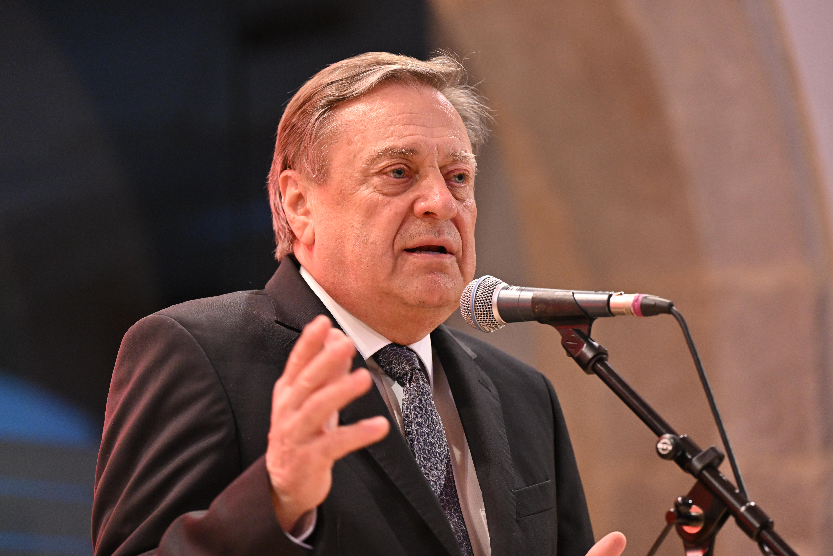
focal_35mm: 200
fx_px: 4627
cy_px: 278
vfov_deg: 6.9
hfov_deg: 10.3
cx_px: 416
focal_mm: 200
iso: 3200
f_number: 4
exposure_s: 1/95.9
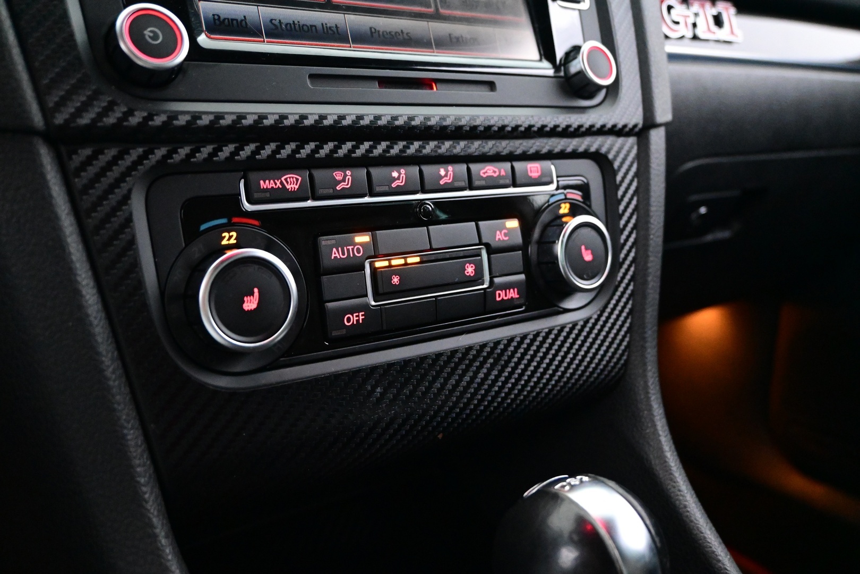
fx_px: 752
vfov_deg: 41.7
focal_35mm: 32
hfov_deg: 59.5
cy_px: 287
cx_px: 430
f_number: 4
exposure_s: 1/30
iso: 7200
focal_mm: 21
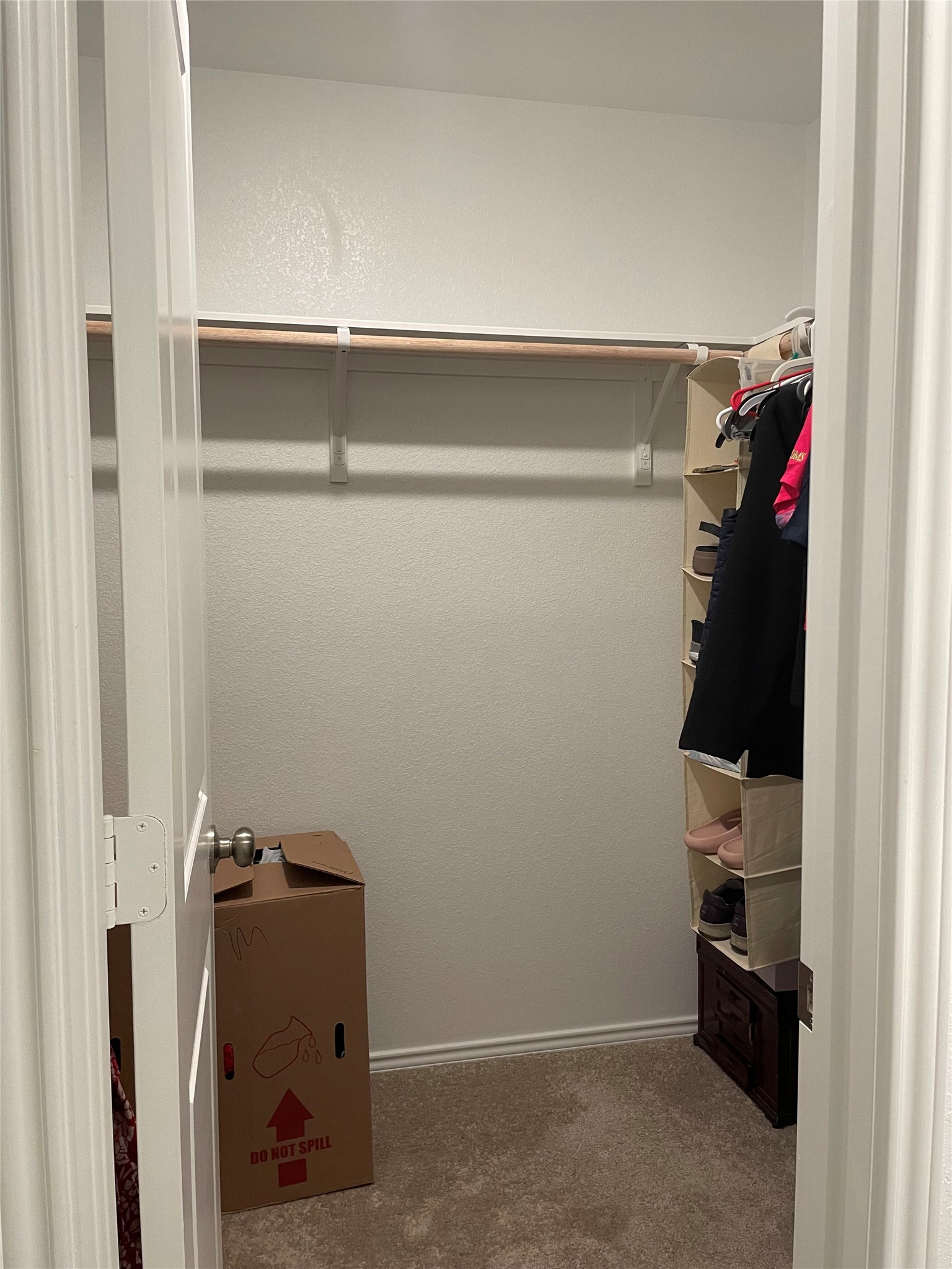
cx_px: 476
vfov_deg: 67.3
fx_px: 953
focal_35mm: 26
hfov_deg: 53.1
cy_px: 634
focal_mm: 4.2
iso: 125
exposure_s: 1/60
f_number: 1.6
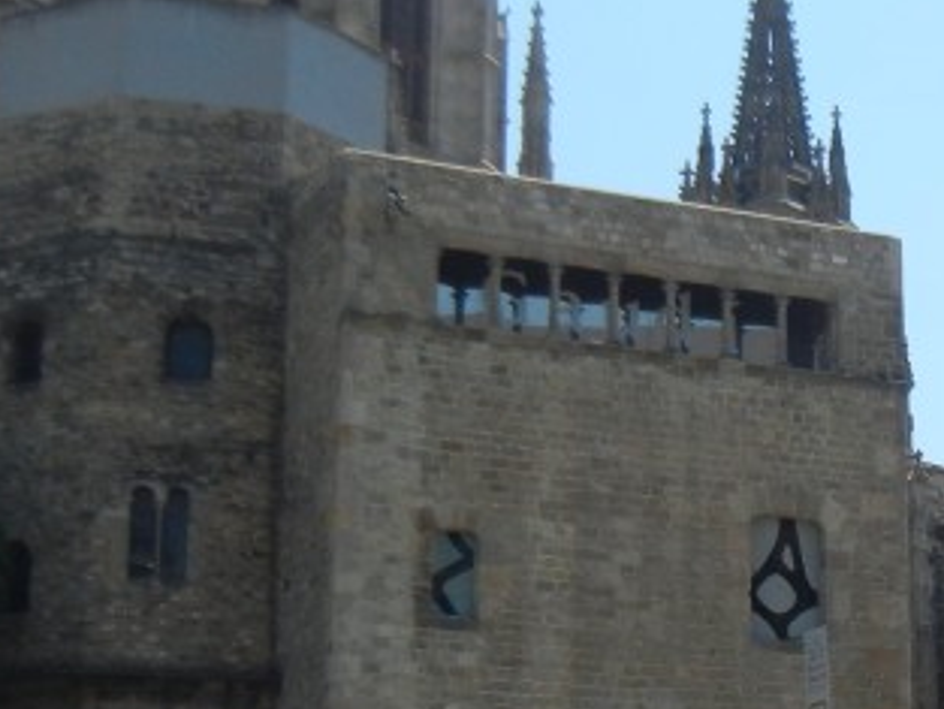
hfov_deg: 19.2
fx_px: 2674
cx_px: 1028
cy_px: 504
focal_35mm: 98
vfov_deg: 15.1
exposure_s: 1/370
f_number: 7
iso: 160
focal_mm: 5.4
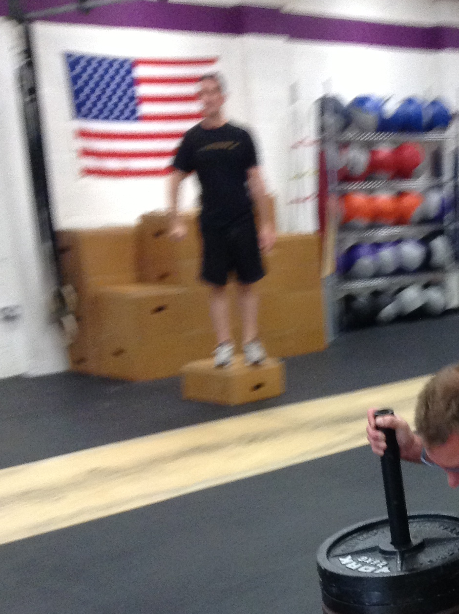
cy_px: 585
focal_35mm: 68
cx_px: 430
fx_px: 1205
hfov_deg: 21.0
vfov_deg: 27.3
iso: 125
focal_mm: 3.3
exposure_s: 1/25
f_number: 2.4
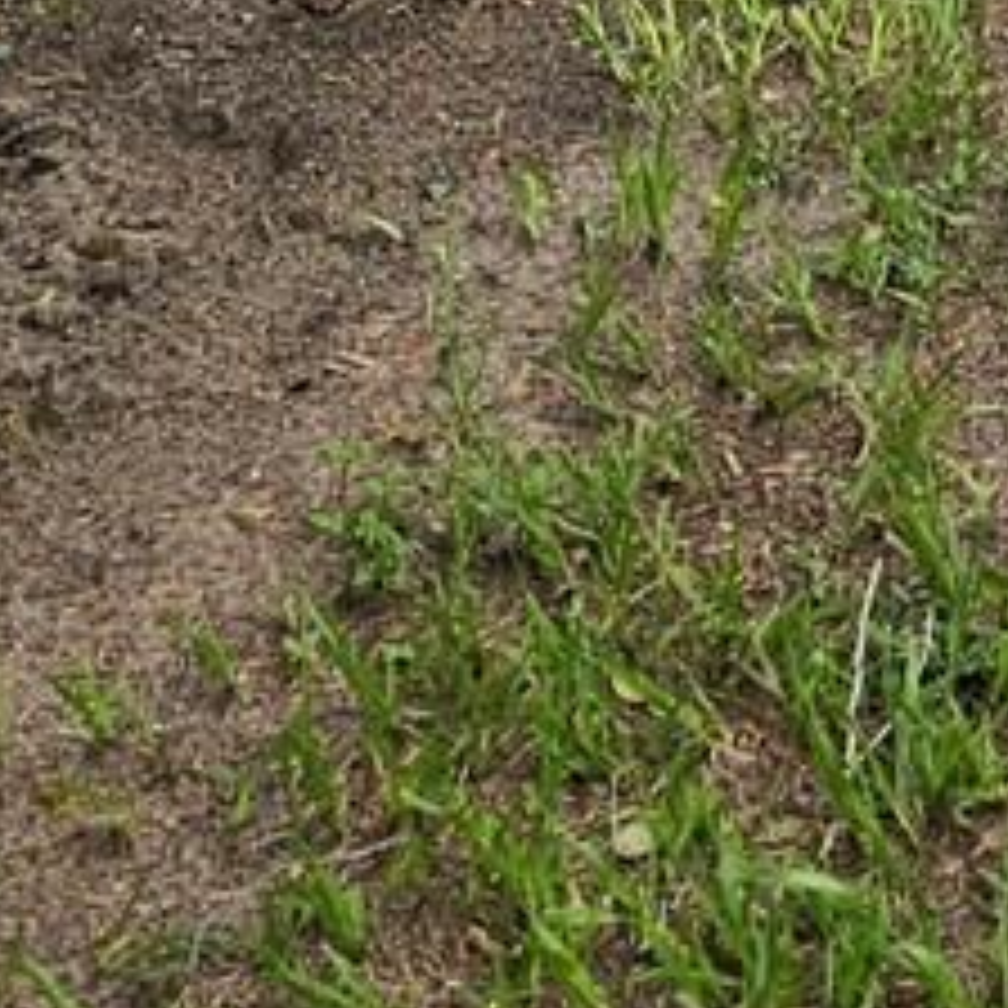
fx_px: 4777
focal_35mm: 145
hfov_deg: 11.9
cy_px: -1503
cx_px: 1102
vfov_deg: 10.3
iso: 10
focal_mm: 6.3
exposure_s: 1/334
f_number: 1.7
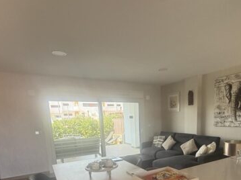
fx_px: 174
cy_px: 149
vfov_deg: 50.8
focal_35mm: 25
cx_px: 154
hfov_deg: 68.1
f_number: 2.2
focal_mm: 2.22
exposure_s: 1/109
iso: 64
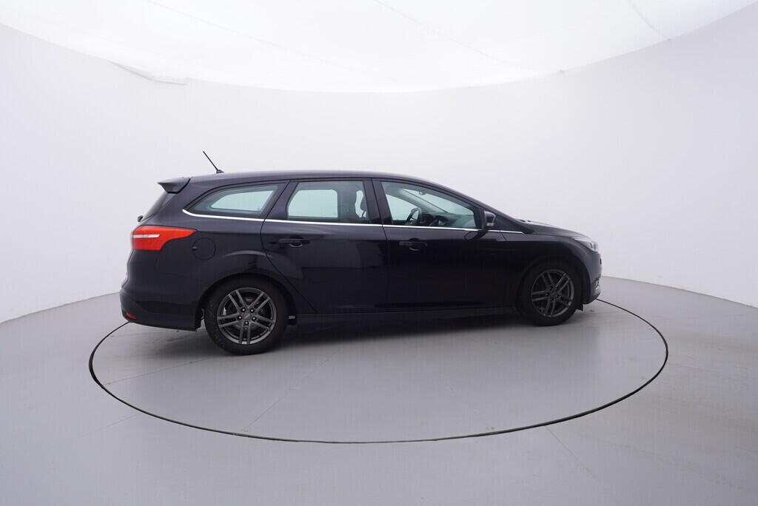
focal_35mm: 22
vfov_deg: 56.2
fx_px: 474
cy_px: 253
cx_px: 379
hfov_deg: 77.3
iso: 200
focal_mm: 15
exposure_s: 1/80
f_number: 5
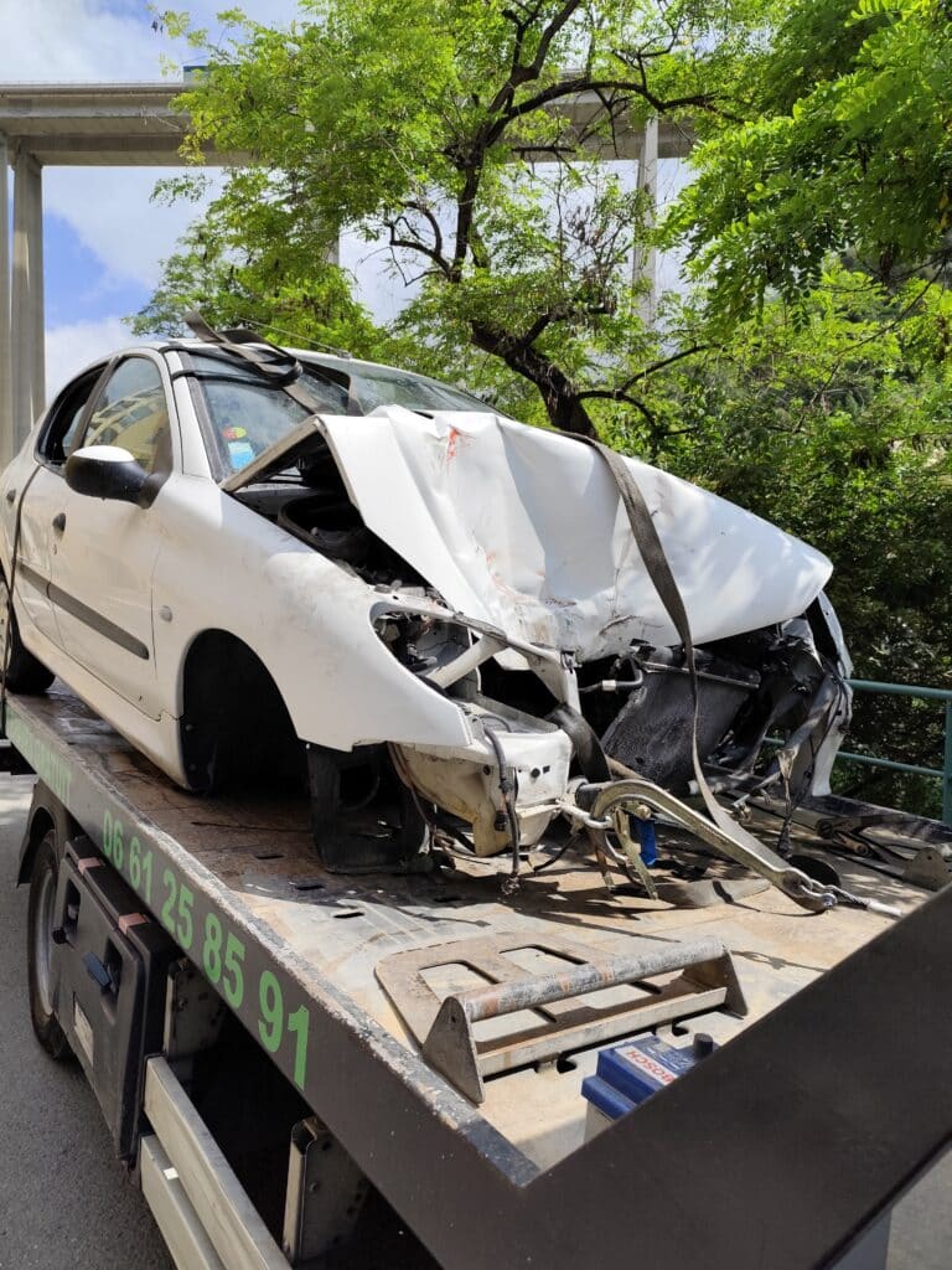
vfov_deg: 73.9
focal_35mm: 23
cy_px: 635
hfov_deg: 58.9
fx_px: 843
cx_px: 476
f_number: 1.65
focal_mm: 6.14
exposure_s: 1/1421
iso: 50
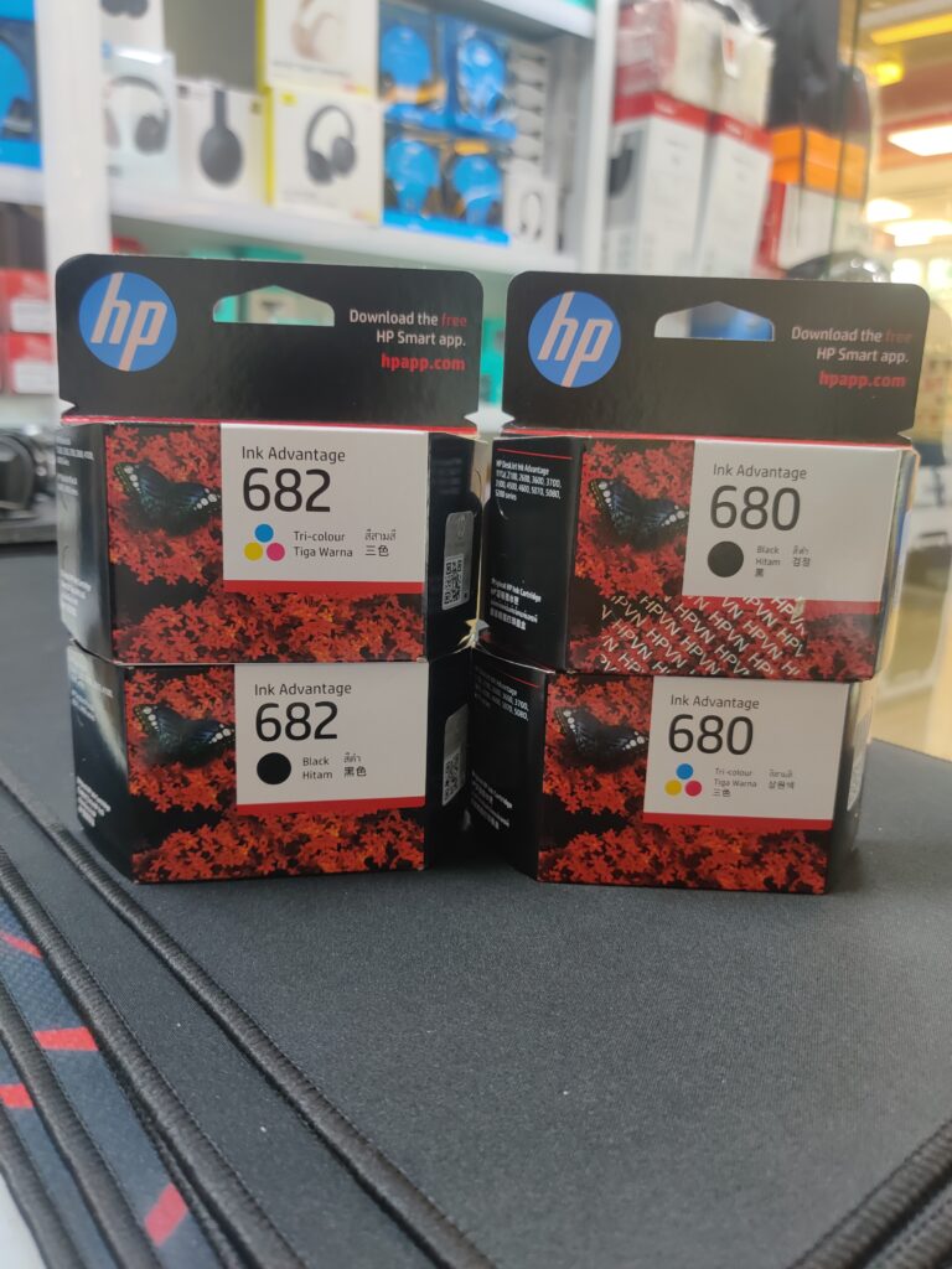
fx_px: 990
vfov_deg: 65.3
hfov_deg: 51.4
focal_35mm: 27
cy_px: 634
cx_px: 476
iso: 250
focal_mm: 4.75
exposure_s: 1/33
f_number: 1.65
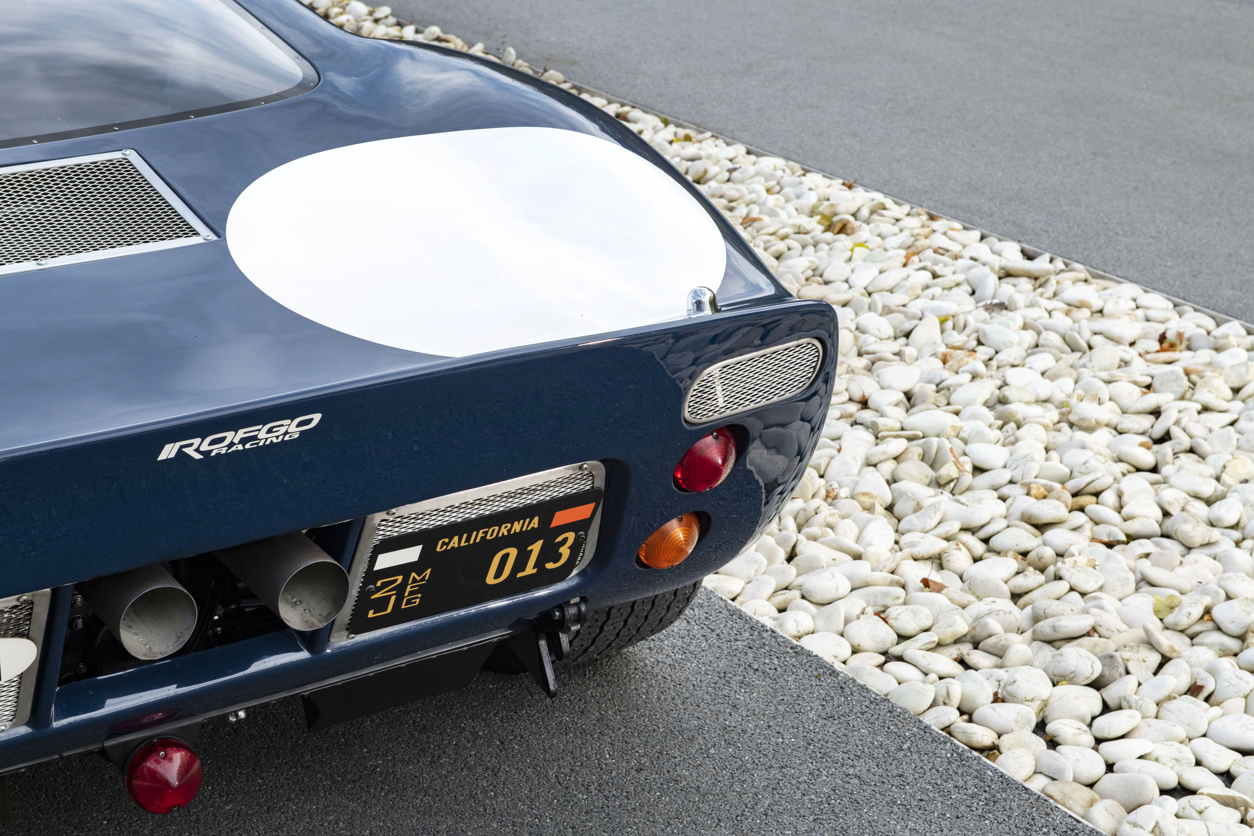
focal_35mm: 70
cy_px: 418
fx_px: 2438
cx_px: 627
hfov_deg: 28.8
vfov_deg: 19.5
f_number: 8
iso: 1000
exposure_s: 1/250
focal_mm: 70
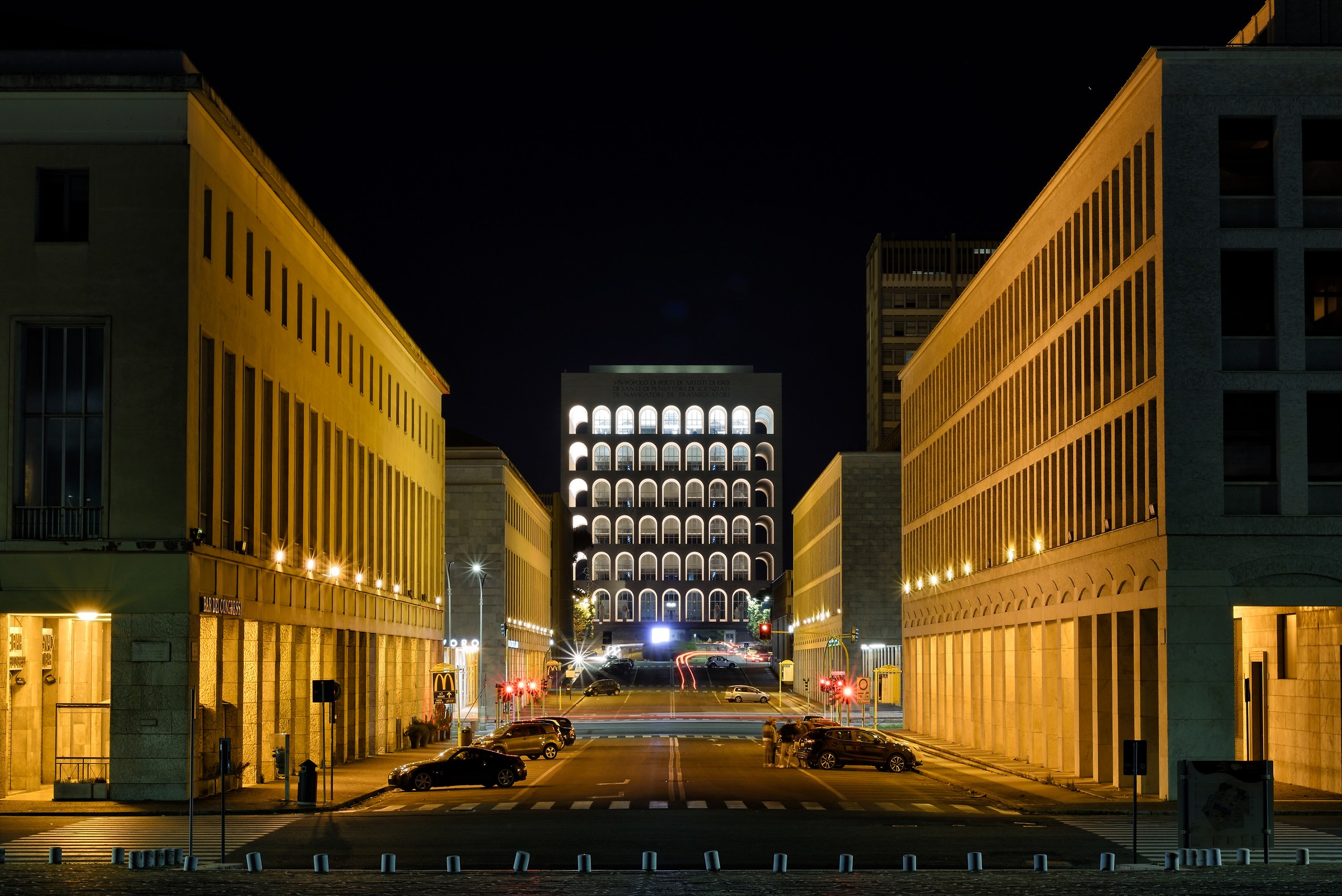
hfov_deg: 23.9
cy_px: 448
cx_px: 671
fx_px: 3170
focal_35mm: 85
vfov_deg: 16.1
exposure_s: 15
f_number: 16
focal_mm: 85
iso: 100
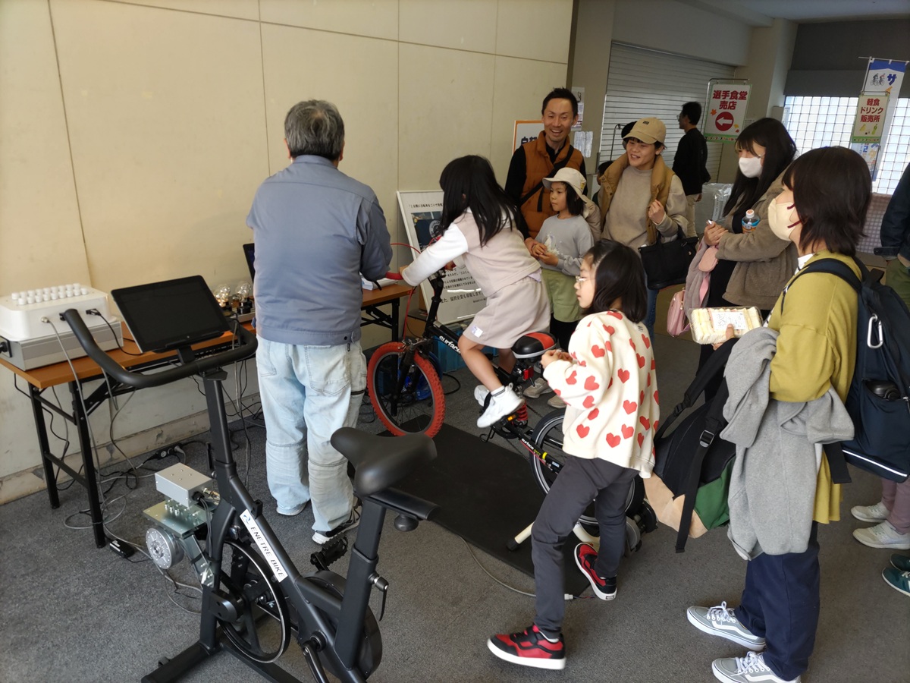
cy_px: 342
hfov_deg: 67.3
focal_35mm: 26
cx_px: 455
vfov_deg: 53.1
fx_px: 683
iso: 265
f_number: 1.79
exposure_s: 1/100
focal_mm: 4.8
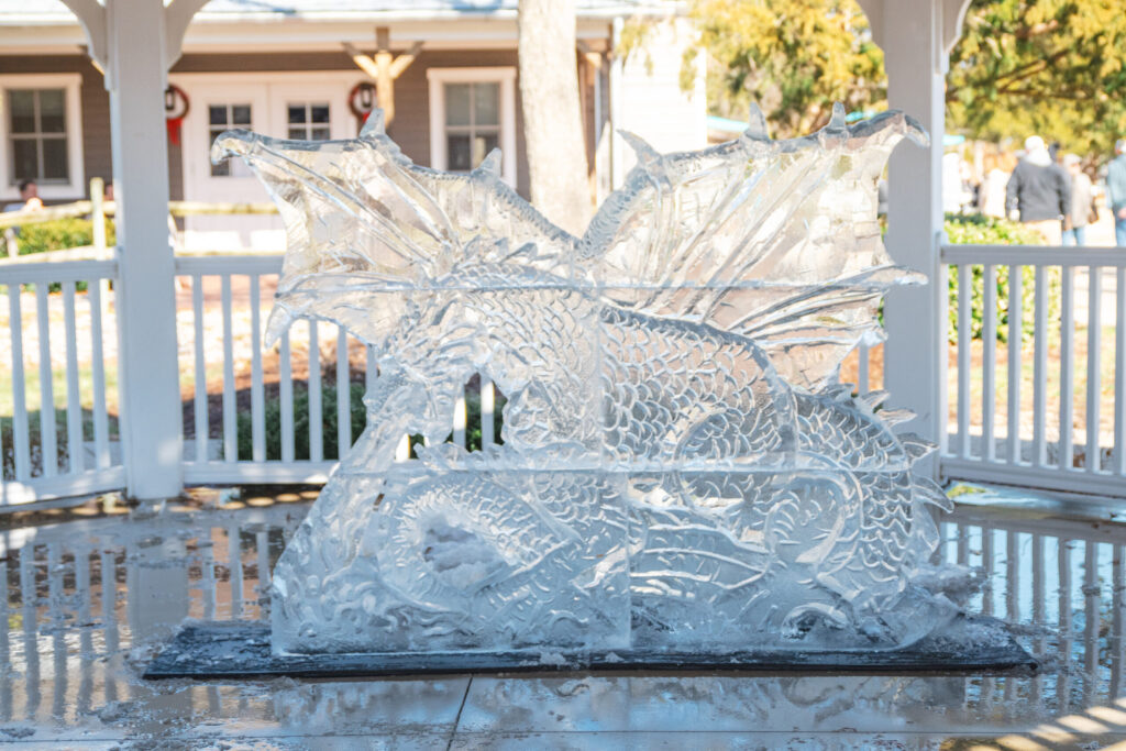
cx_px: 563
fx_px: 1971
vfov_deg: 21.6
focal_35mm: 63
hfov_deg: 31.9
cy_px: 376
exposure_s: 1/3200
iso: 320
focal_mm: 42
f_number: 2.8
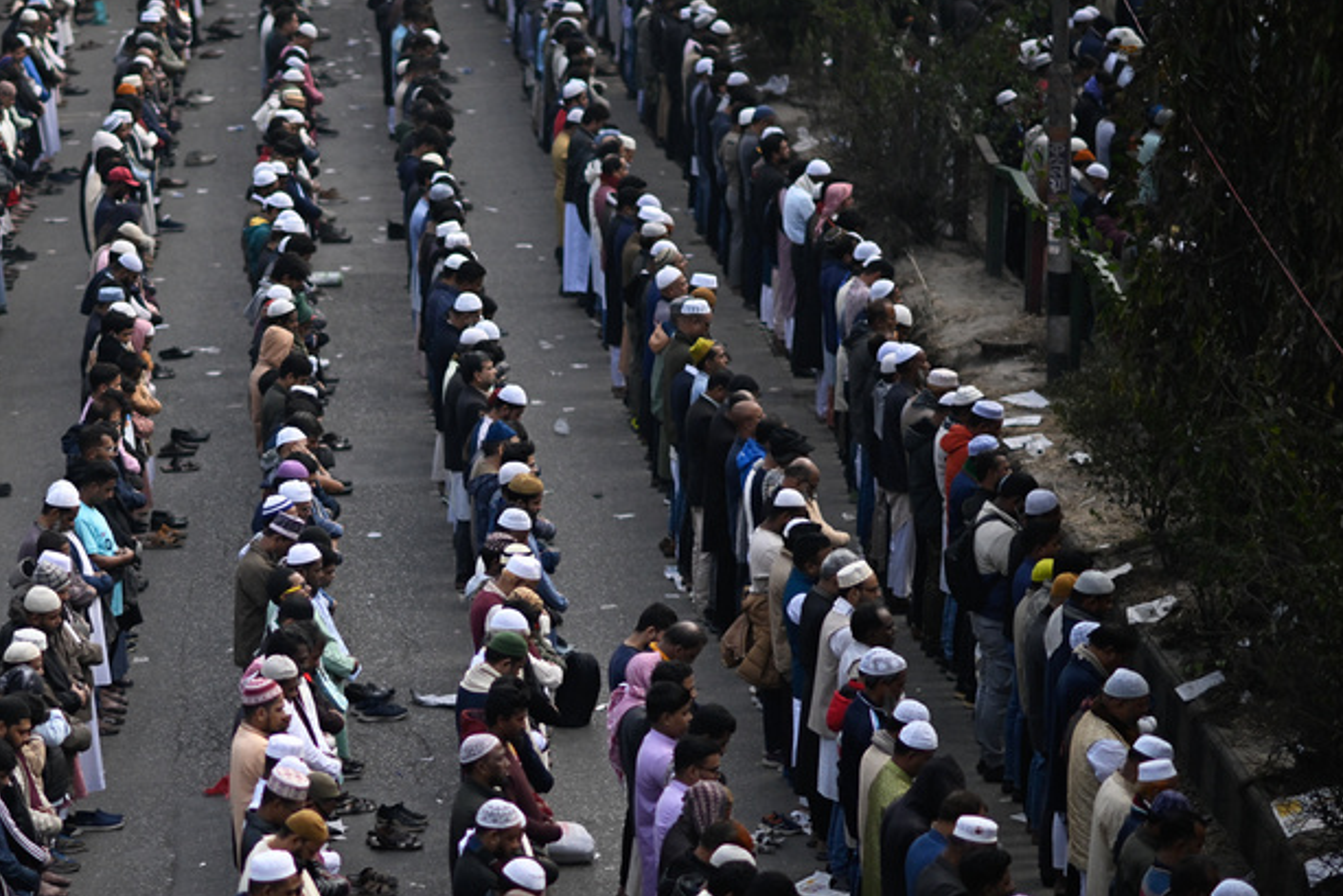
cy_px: 647
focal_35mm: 142
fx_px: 5298
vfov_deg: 9.7
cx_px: 296
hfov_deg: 14.4
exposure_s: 1/20000
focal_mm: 85
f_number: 1.4
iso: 800
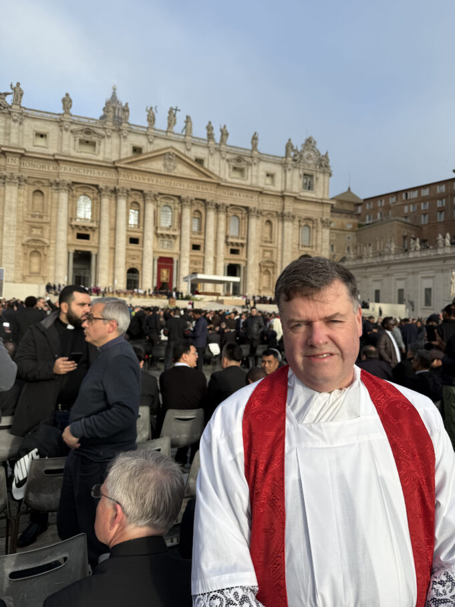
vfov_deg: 71.6
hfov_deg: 56.8
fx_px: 421
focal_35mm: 24
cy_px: 304
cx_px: 228
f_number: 1.78
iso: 80
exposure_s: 1/2000
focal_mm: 6.76
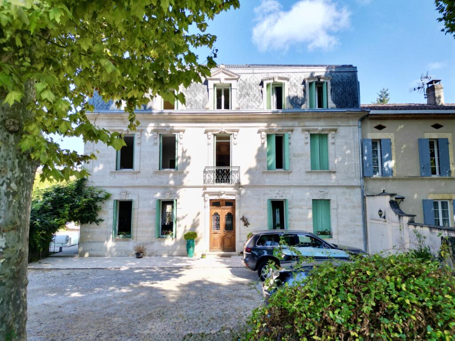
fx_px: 315
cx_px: 228
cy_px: 170
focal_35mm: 24
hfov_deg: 71.6
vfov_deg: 56.8
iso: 100
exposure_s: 1/1000
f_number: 1.7
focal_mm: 6.72
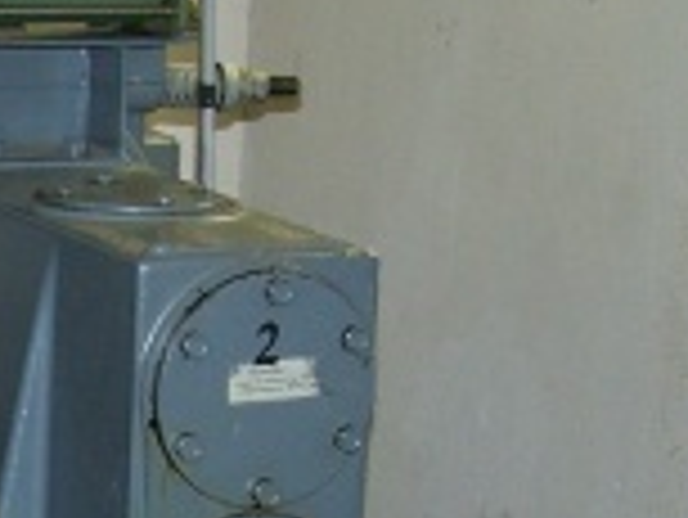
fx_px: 3163
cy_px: 592
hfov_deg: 12.0
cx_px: -261
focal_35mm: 159
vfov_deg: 9.2
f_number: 2.8
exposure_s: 1/60
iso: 100
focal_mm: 6.3
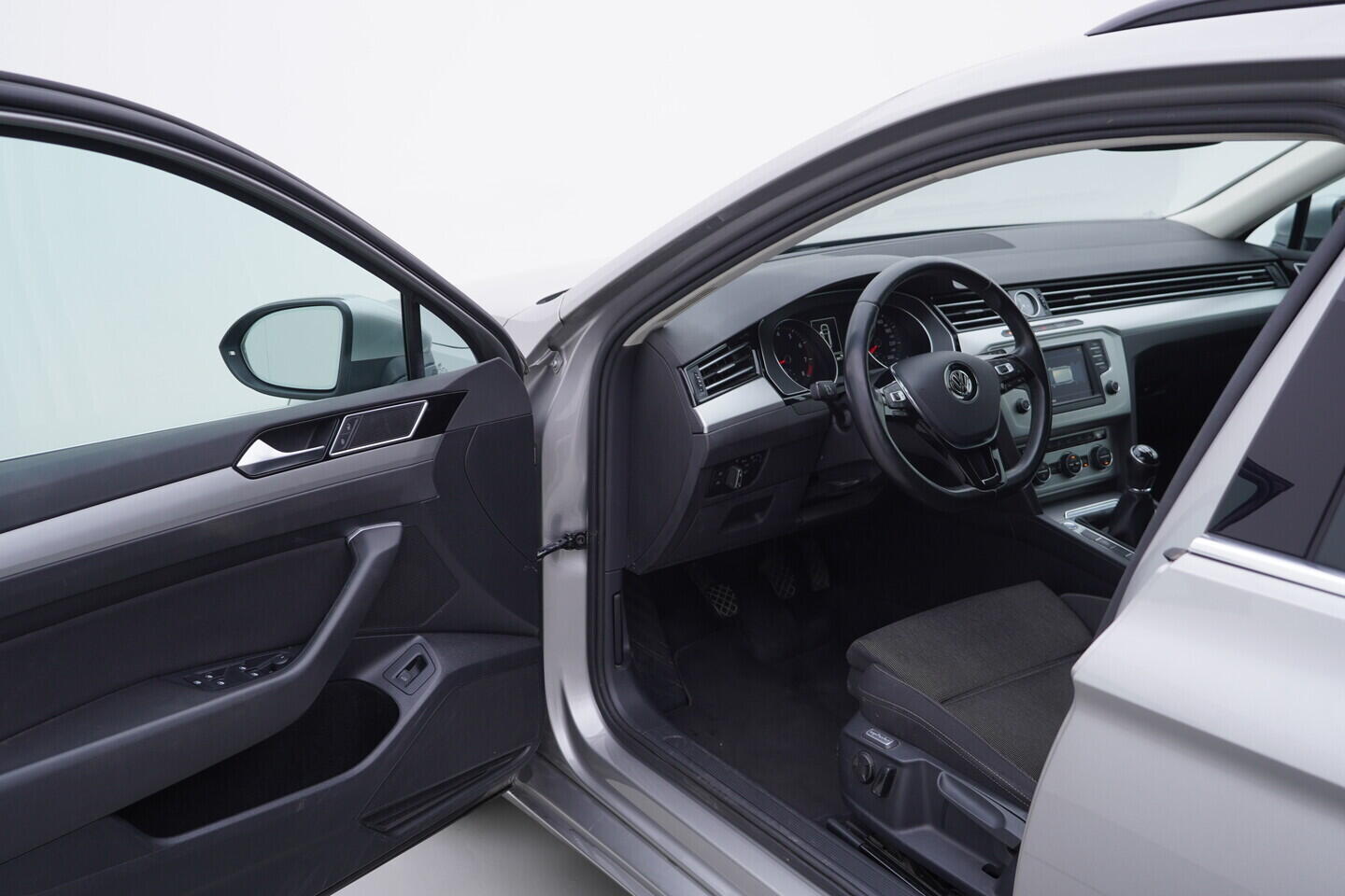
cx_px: 672
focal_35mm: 36
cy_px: 448
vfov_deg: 36.9
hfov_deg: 53.1
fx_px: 1345
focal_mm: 24
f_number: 3.5
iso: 125
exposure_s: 1/60
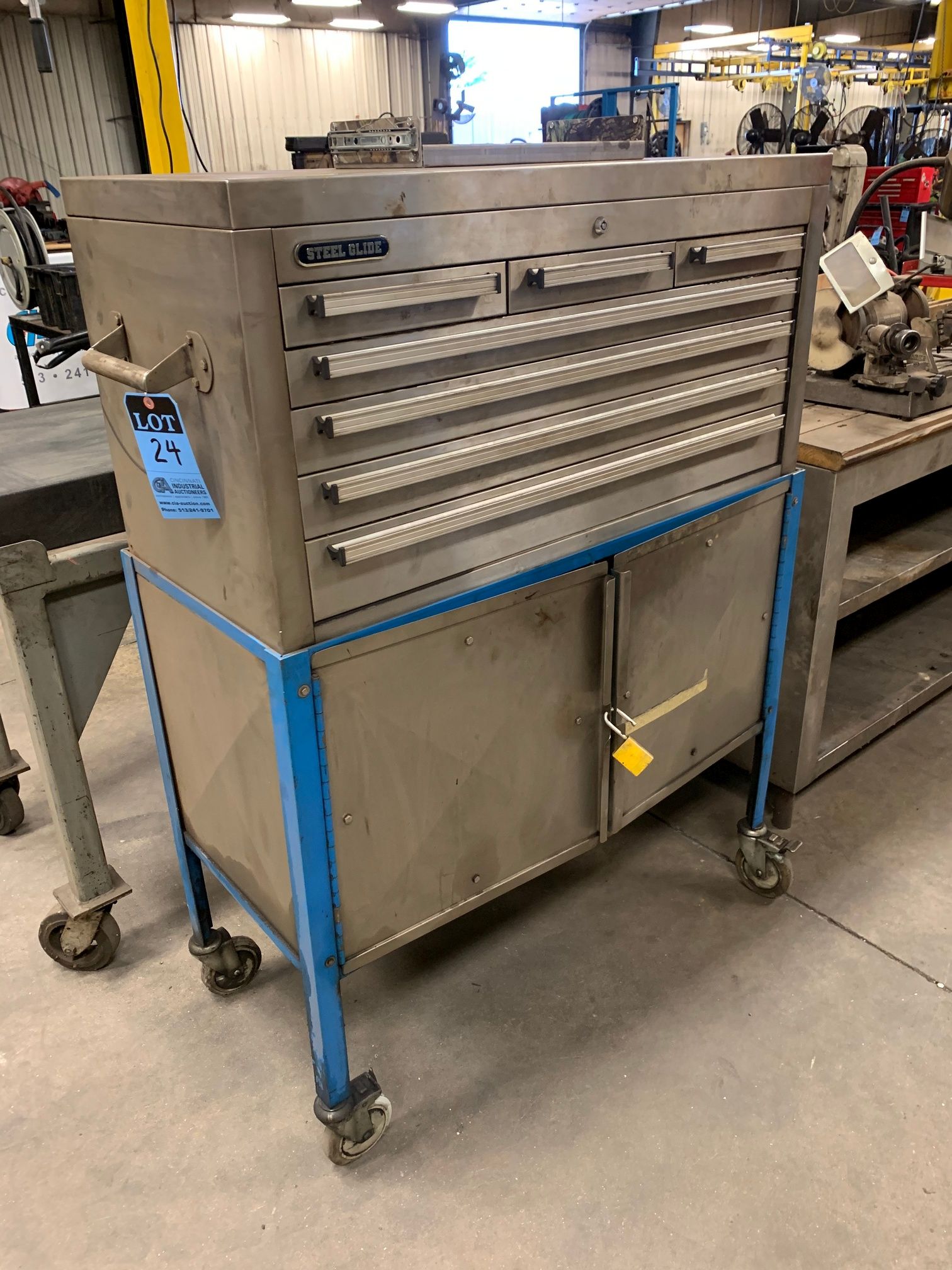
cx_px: 476
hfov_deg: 53.1
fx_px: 953
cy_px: 635
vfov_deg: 67.3
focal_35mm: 26
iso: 160
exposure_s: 1/60
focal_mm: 4.25
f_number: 1.8
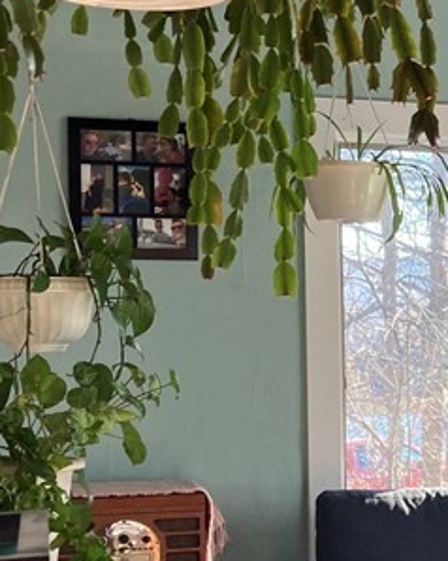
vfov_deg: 20.3
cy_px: 403
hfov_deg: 15.0
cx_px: 695
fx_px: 1560
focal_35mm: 94
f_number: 1.8
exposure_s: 1/120
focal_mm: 3.99
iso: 64
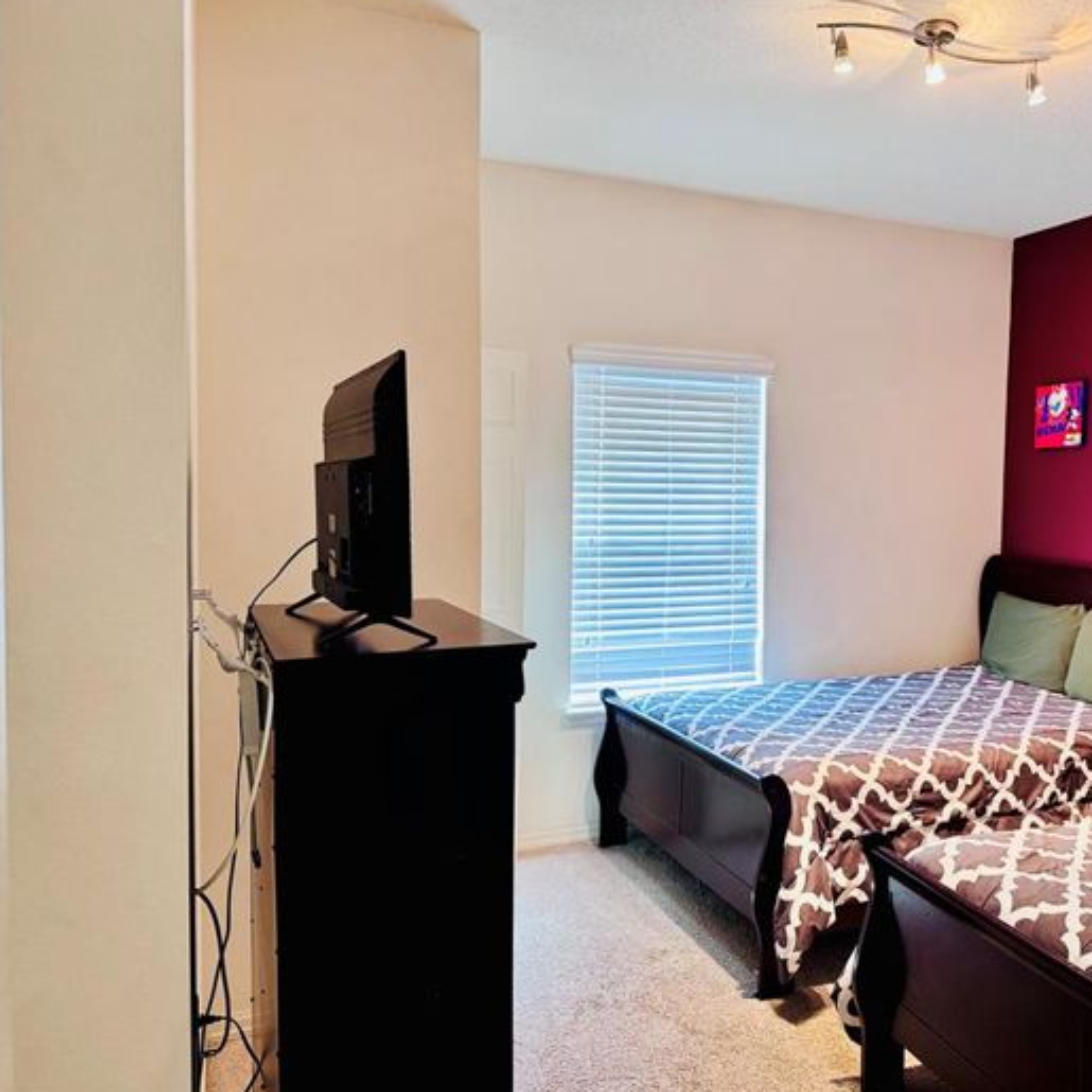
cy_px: 541
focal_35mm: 29
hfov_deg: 54.5
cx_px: 730
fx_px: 1035
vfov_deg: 55.6
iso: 320
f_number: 1.78
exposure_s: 1/60
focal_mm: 6.76
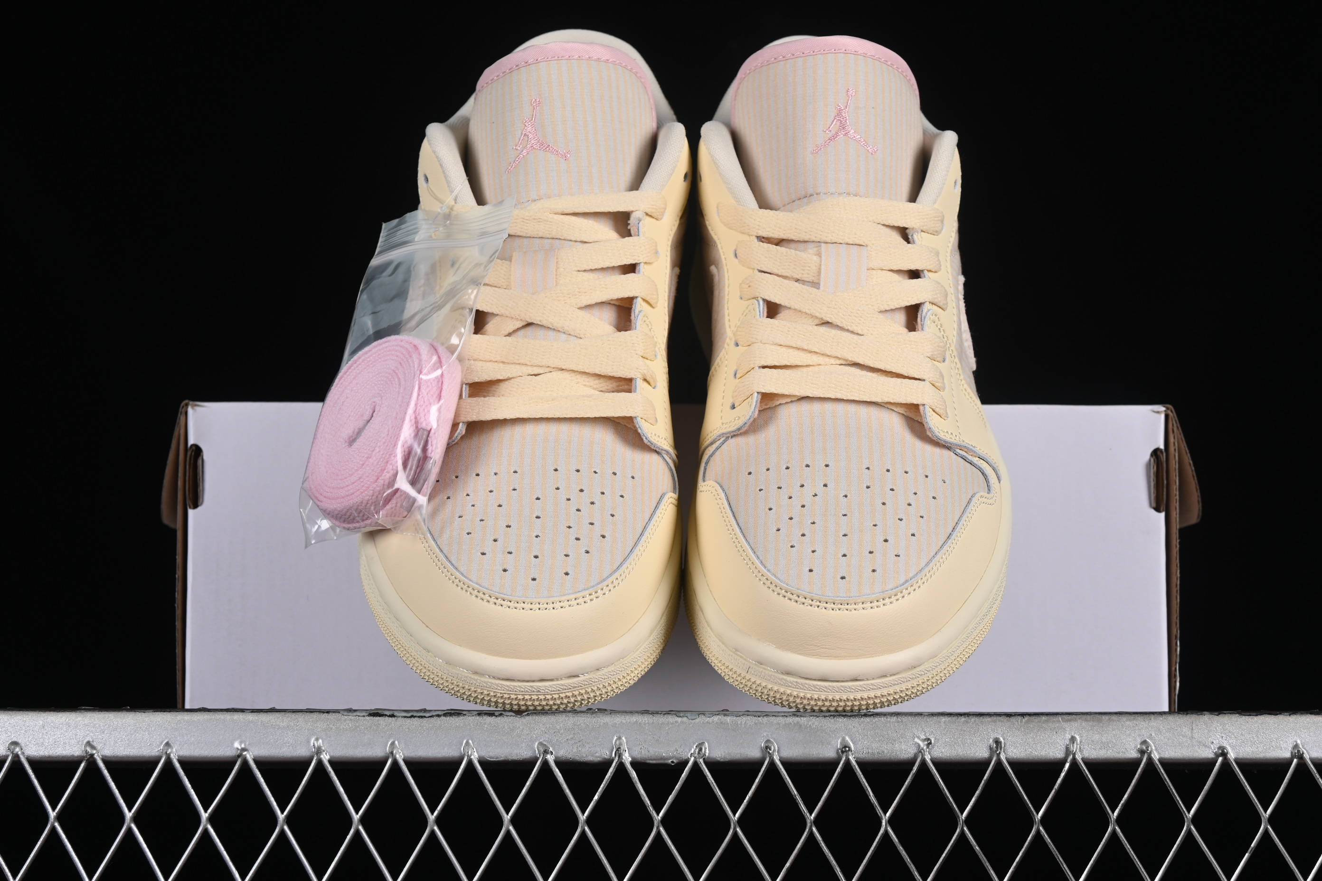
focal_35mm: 75
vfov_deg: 18.2
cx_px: 661
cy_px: 440
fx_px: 2754
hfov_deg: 27.0
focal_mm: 50
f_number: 8
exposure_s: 1/80
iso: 160
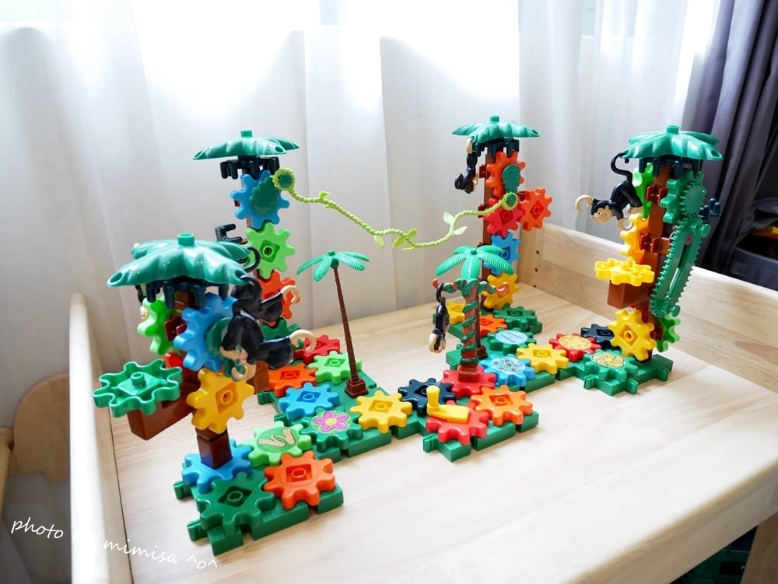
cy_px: 292
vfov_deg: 56.9
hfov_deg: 71.6
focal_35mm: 24
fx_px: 540
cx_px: 389
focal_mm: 12
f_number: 3.5
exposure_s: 1/60
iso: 1000
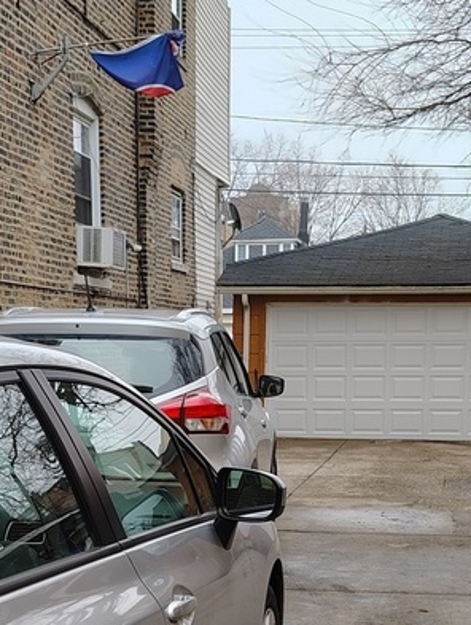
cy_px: 695
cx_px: 239
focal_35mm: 66
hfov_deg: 22.3
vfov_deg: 26.9
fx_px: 1194
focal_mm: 5.56
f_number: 1.8
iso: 154
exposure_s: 1/120
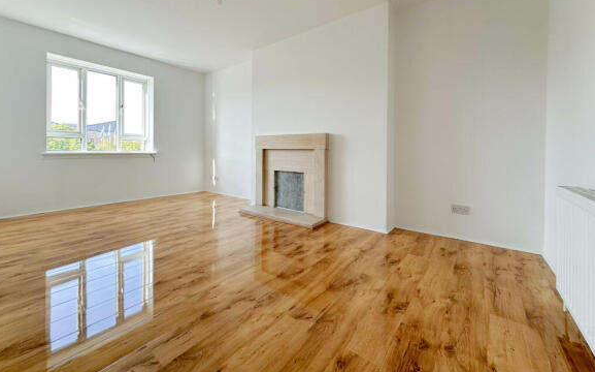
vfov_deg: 74.1
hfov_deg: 101.5
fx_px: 243
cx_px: 295
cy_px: 152
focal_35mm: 15
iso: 50
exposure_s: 1/100
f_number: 2.2
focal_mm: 2.22
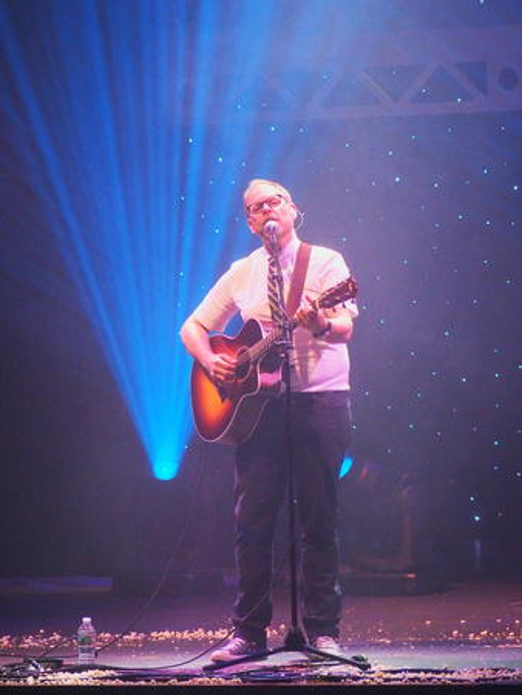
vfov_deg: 7.3
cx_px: 261
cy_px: 348
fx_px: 5424
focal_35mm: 270
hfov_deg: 5.5
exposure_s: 1/60
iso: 1000
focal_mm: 56.7
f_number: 2.8
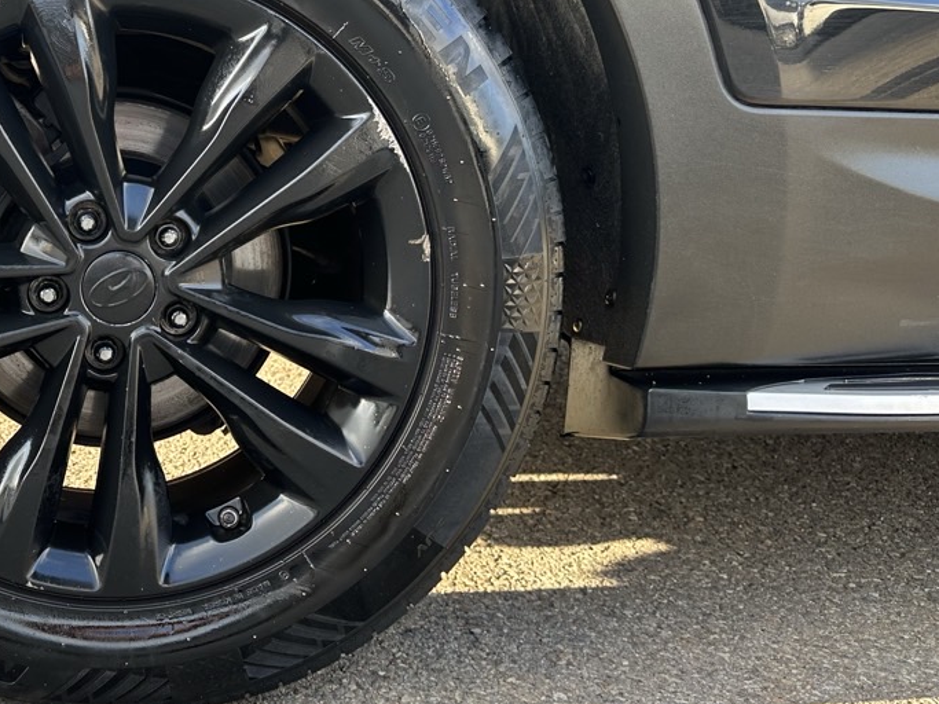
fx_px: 1220
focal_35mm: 45
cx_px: 139
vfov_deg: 31.9
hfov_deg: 39.7
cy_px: 241
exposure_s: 1/150
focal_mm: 6.86
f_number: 1.78
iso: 64
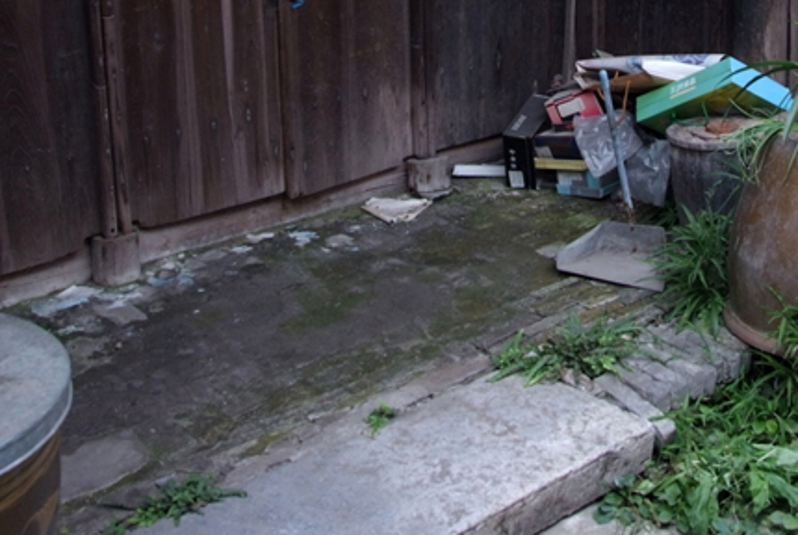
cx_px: 538
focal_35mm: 100
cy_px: -19
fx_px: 2220
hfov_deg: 20.3
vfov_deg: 13.5
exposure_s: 1/125
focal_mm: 32
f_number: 5.6
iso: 400
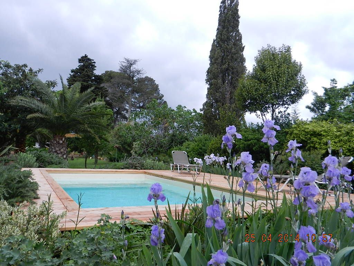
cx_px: 177
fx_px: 297
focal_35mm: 29
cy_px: 133
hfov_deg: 61.7
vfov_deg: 48.2
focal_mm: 5.1
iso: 160
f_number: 3.6
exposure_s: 1/640
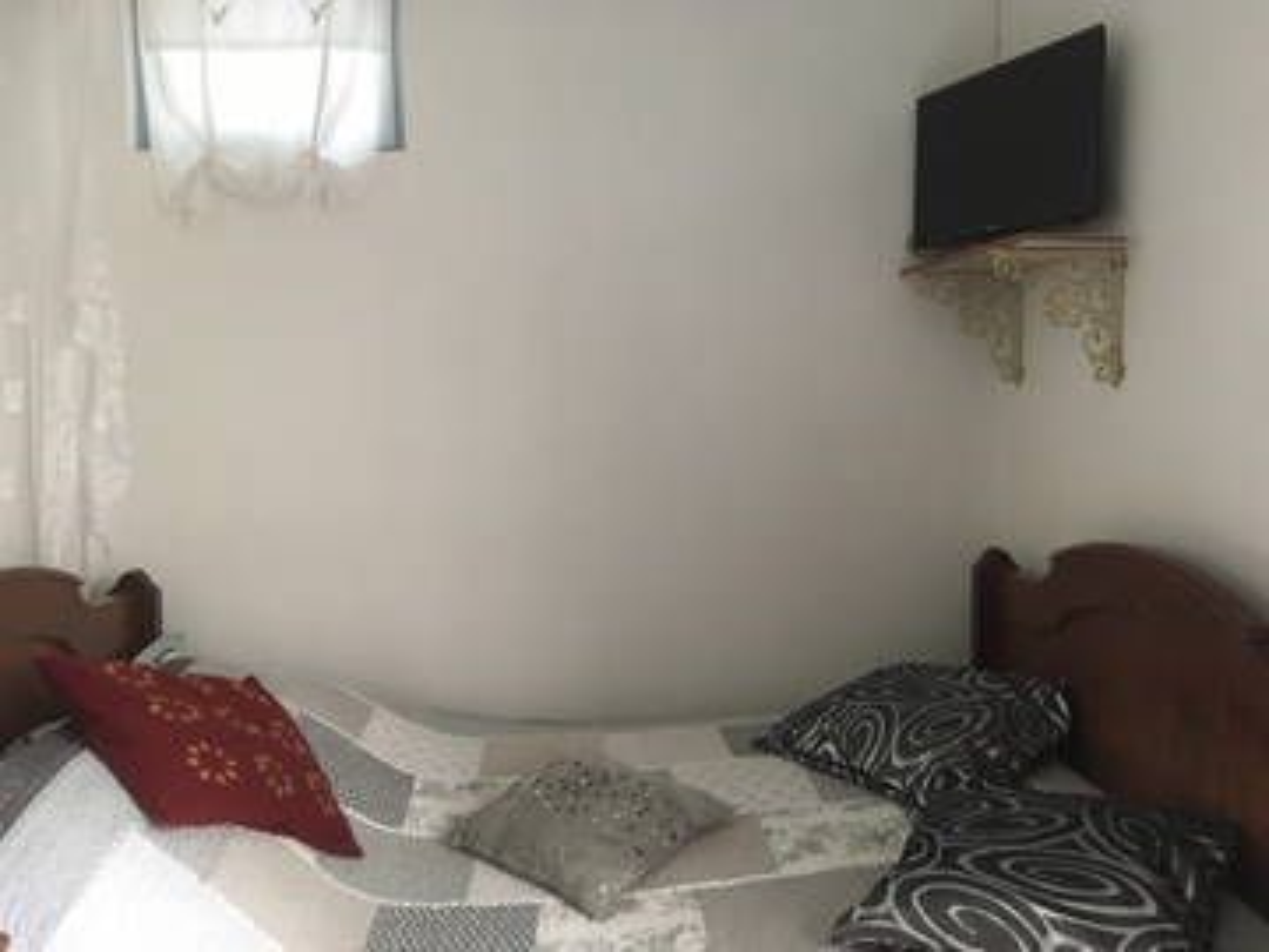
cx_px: 634
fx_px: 1063
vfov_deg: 48.2
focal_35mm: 29
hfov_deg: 61.7
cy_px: 476
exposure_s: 1/25
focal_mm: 4.15
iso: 200
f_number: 2.2
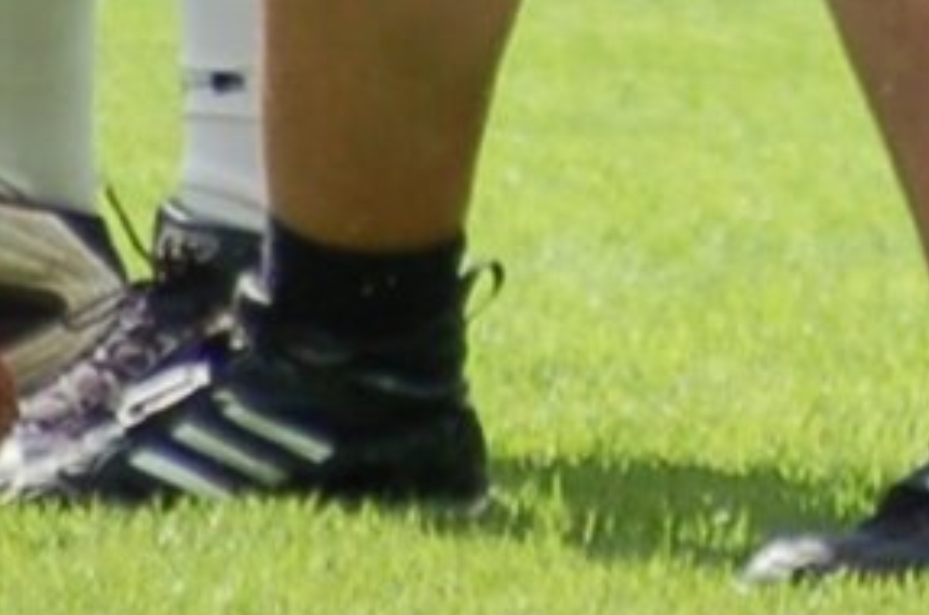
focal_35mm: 2526
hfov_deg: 0.8
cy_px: -1046
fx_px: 65040
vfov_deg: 0.5
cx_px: 1661
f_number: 5.3
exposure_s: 1/1000
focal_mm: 220
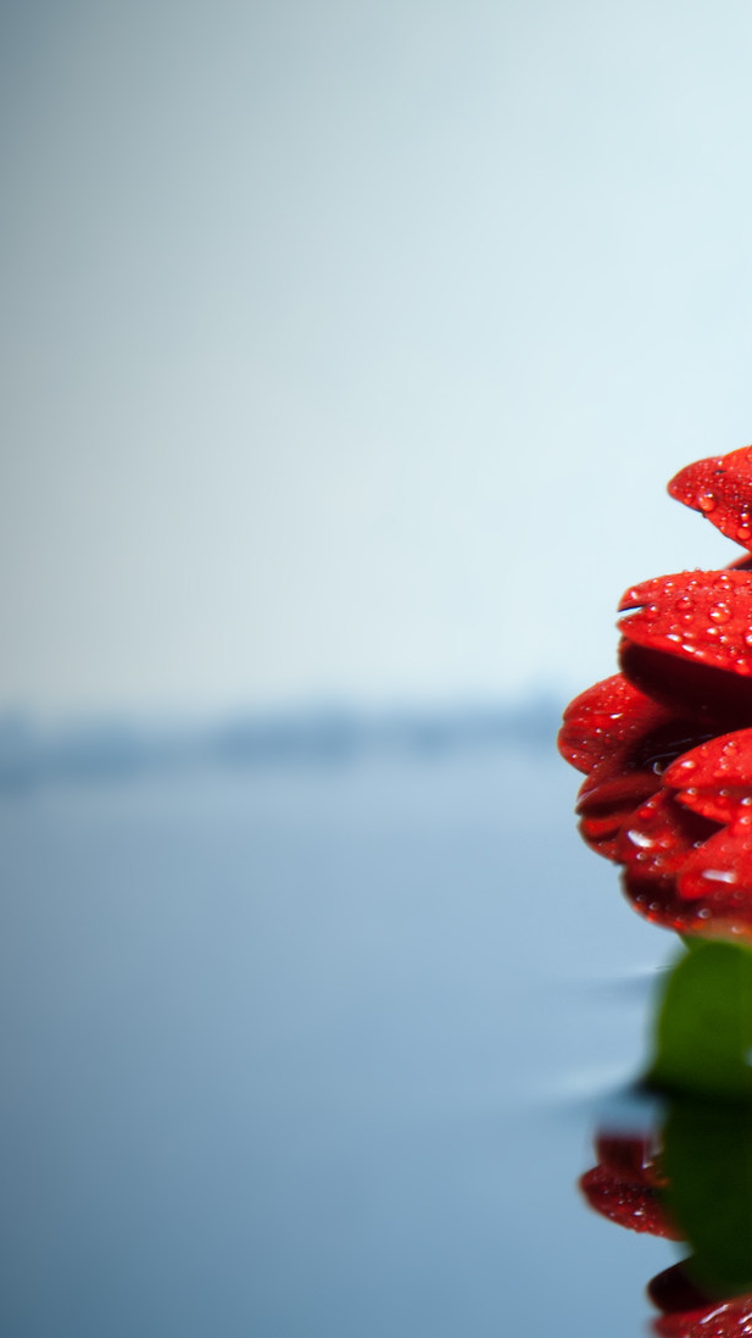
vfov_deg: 8.4
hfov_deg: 4.6
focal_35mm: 258
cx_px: 1436
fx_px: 9152
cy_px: 793
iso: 100
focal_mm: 75
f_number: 6.3
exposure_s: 1/13
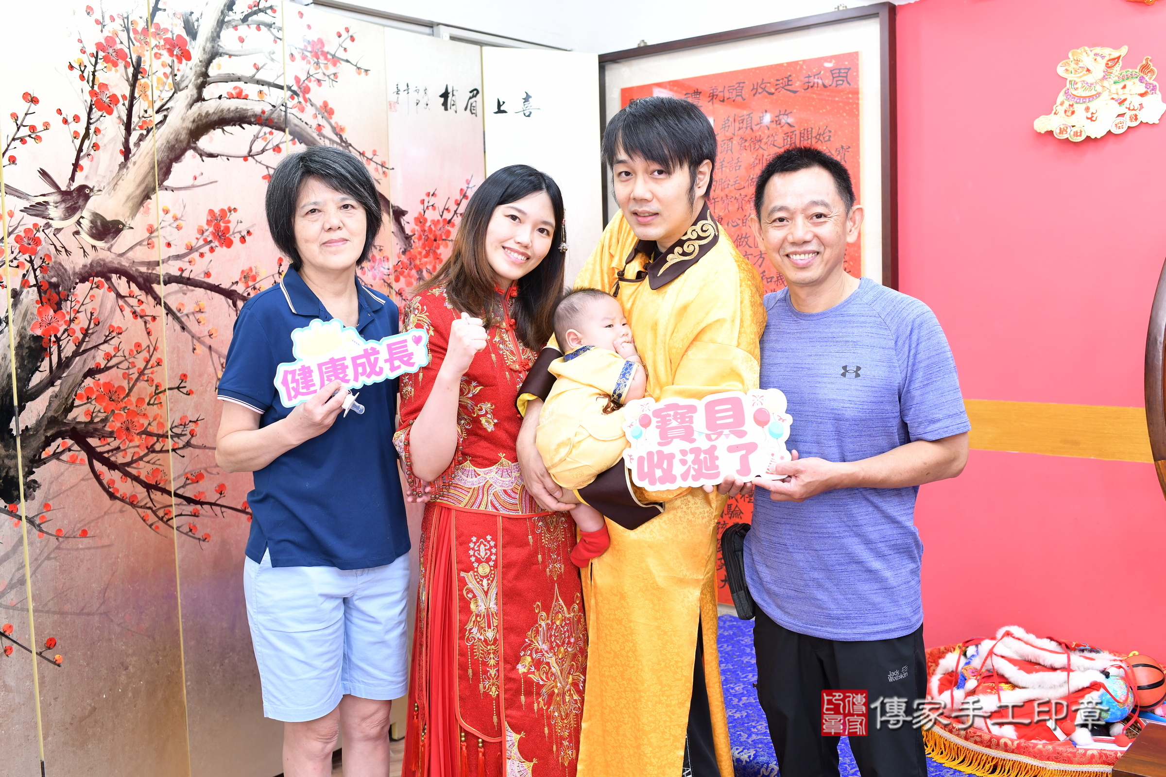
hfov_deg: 54.4
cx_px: 583
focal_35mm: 35
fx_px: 1134
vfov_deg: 37.9
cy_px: 388
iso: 1000
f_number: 4.5
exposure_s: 1/200
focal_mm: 35
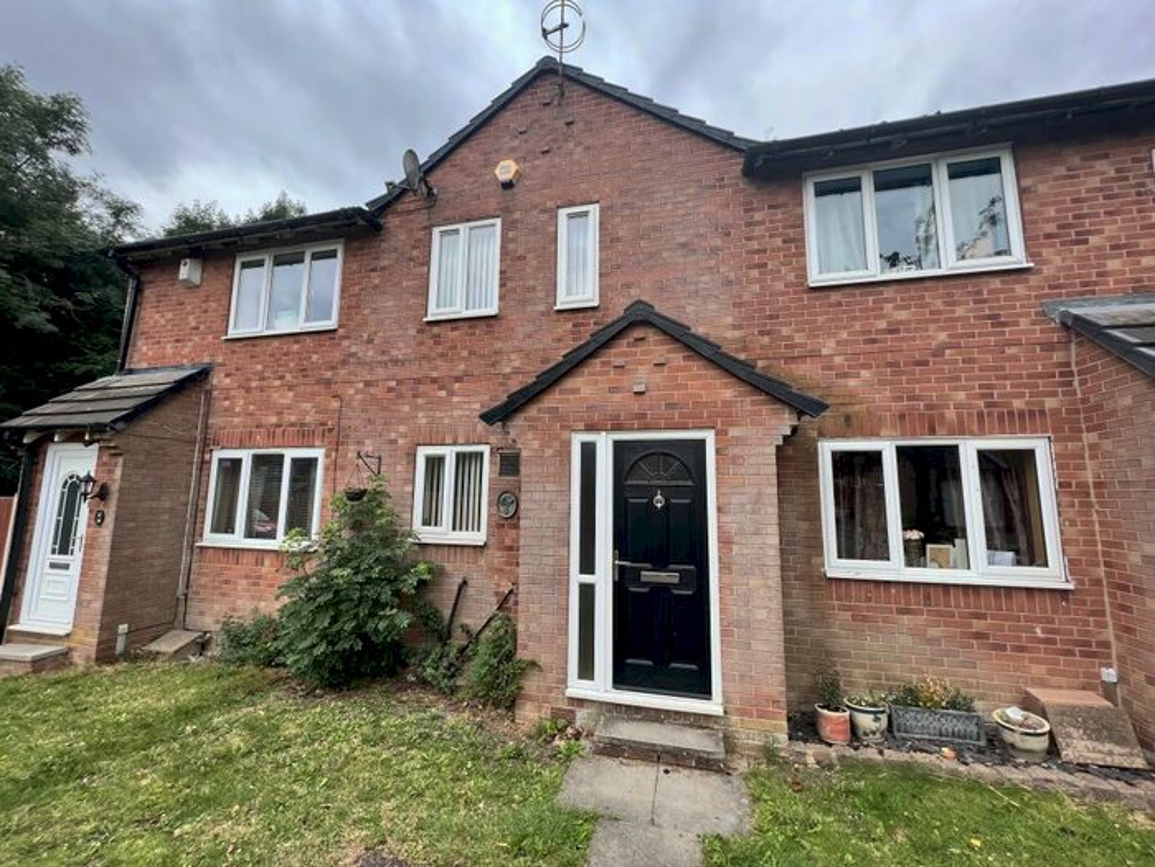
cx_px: 578
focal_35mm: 13
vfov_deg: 89.9
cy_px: 434
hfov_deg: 106.2
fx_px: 434
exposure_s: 1/431
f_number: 1.8
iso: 32
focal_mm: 1.57
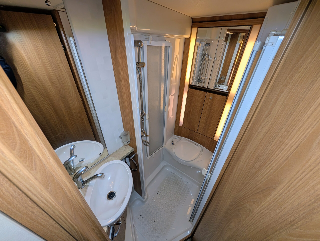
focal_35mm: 12
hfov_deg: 110.5
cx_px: 160
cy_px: 120
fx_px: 111
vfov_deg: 94.6
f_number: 1.7
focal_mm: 2.02
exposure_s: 1/182
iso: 60
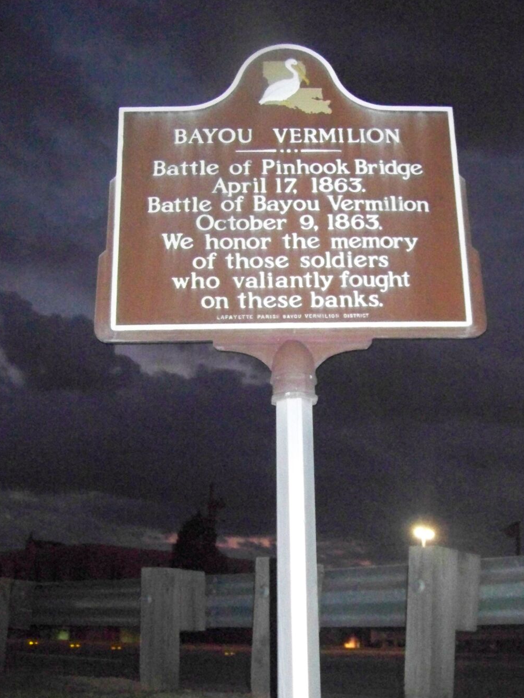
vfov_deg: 41.9
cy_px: 419
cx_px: 300
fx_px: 908
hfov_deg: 32.1
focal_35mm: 45
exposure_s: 1/30
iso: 1600
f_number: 2.8
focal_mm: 5.85
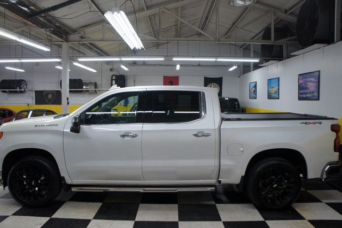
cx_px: 171
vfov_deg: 47.9
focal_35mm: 27
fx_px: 256
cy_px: 114
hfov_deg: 67.4
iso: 200
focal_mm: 18
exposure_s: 1/40
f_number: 4
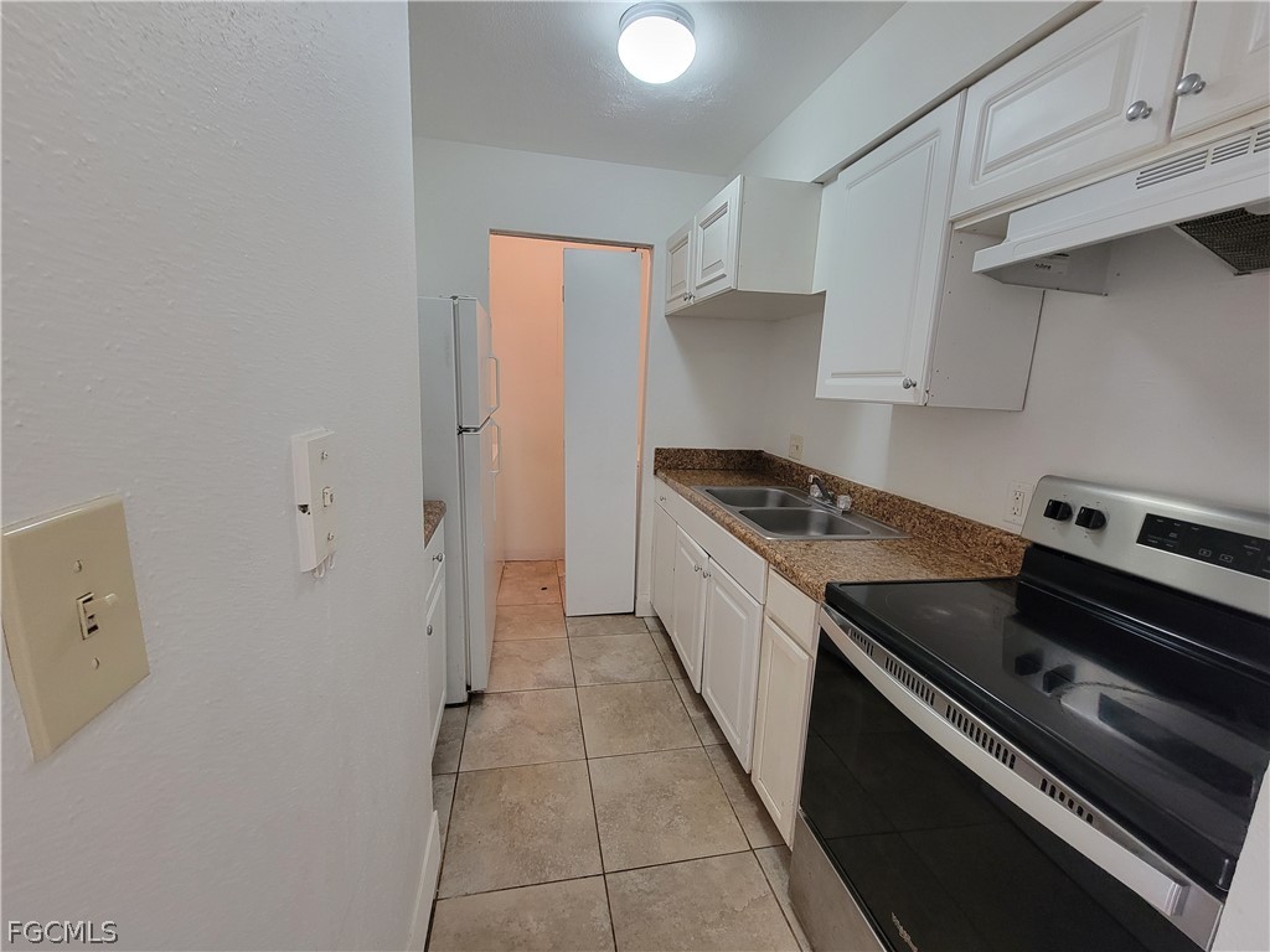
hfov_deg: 106.2
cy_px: 476
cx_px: 635
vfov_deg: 89.9
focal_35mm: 13
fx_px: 477
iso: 250
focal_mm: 2.2
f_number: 2.2
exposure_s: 1/60
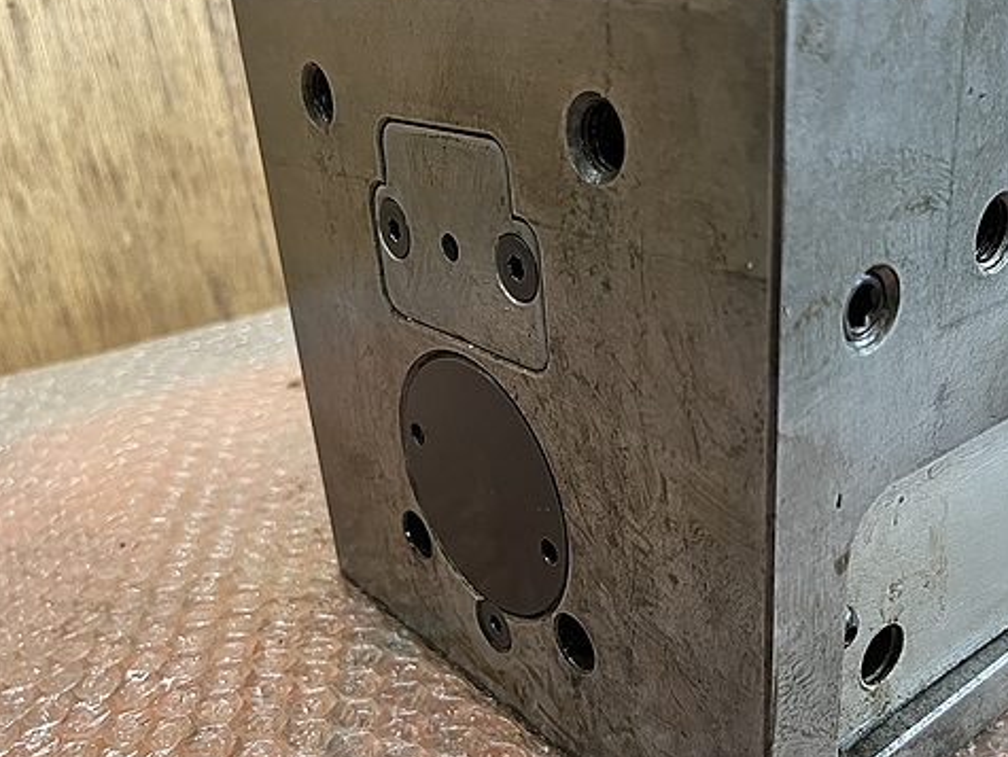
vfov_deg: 40.6
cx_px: 592
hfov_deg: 52.3
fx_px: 1020
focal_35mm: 35
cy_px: 443
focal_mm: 5.1
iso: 200
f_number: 1.6
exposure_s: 1/60
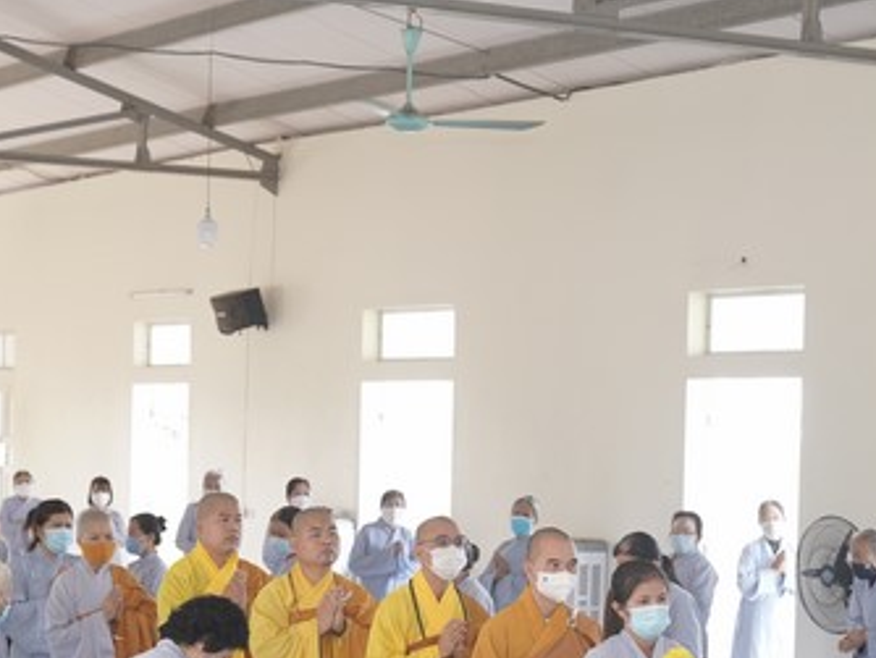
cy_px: 557
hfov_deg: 19.4
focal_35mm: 101
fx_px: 2558
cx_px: 462
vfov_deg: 14.6
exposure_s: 1/100
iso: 1000
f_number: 3.5
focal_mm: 54
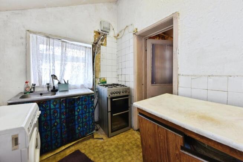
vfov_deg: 81.3
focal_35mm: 14
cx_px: 122
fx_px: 95
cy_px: 81
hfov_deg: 104.2
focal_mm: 14
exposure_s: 1/50
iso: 500
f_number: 7.1
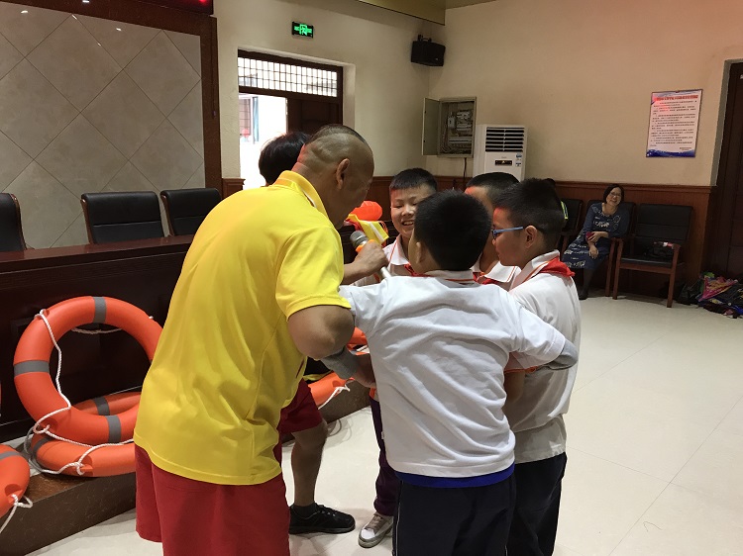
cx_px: 372
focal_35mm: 28
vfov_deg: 49.7
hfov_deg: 63.5
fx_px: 601
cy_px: 278
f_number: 1.8
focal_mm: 3.99
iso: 40
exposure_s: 1/24
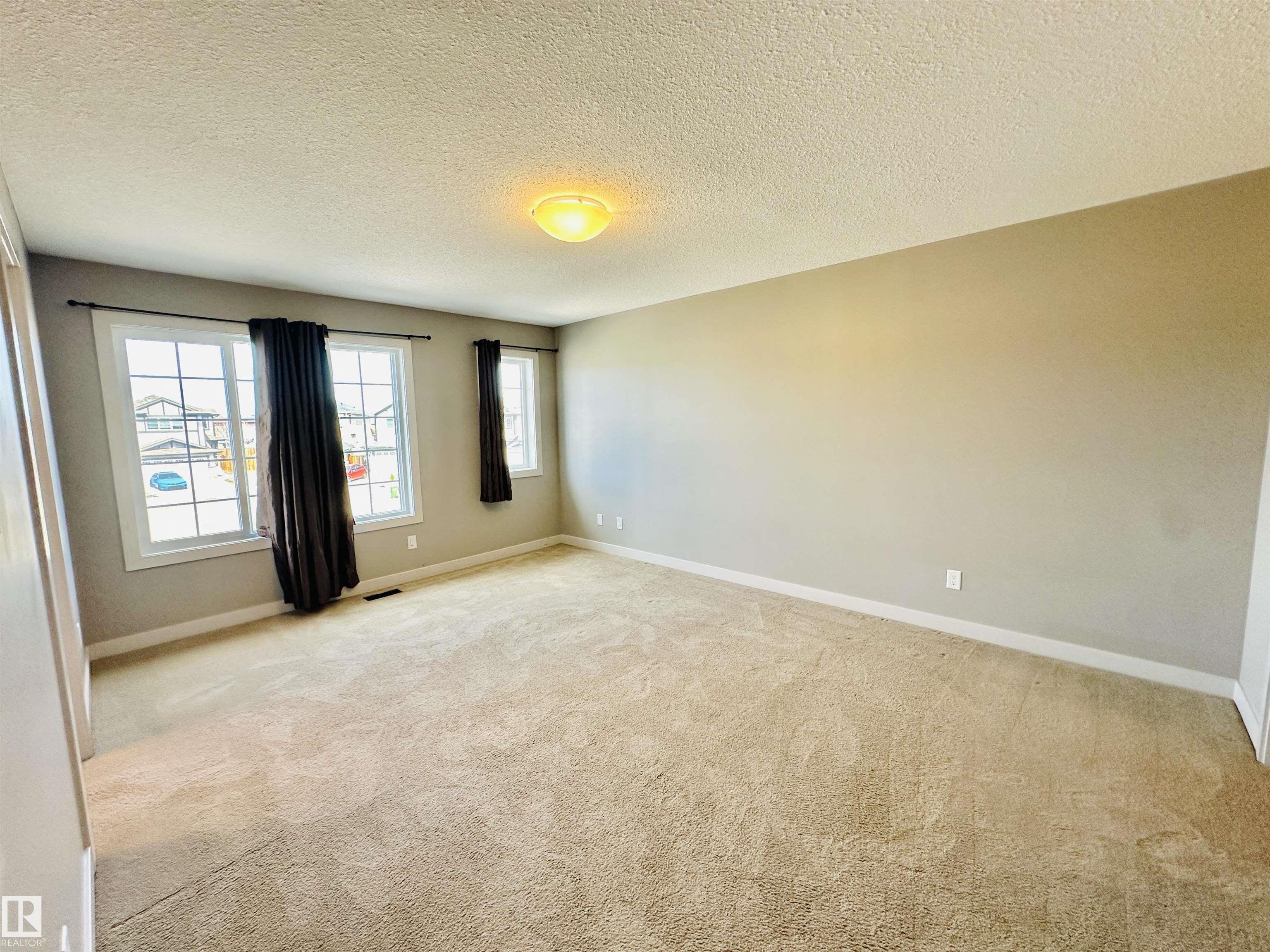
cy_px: 476
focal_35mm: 14
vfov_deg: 85.7
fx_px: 514
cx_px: 635
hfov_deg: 102.1
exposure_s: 1/120
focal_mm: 2.22
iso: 200
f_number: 2.2
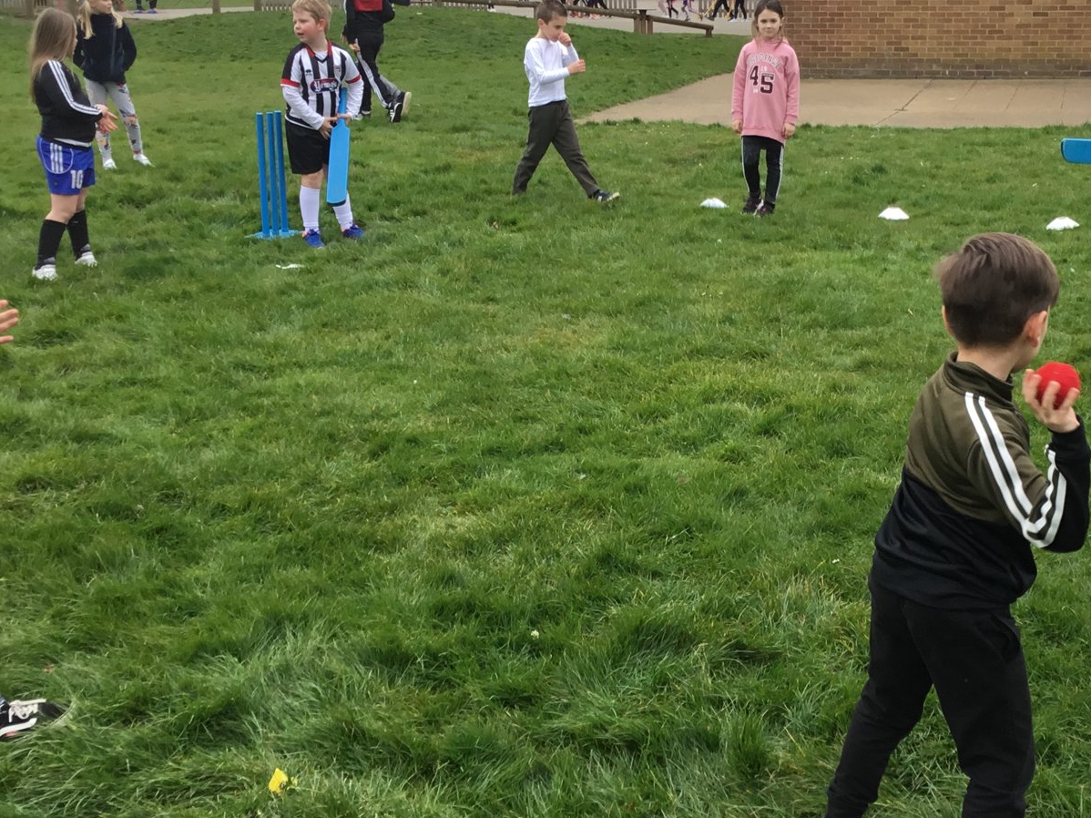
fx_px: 1670
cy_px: 414
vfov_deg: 27.5
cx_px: 724
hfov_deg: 35.8
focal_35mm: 53
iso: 25
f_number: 2.4
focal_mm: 3.3
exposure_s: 1/240
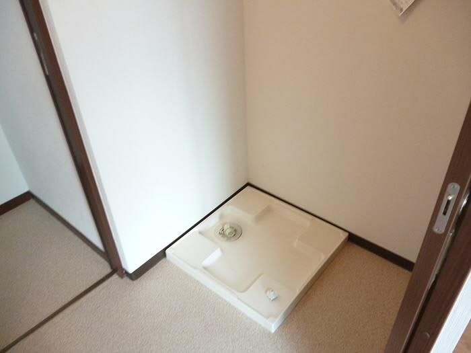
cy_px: 176
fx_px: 381
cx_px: 236
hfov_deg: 63.4
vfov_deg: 49.7
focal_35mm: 28
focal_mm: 5
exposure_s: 1/30
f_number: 3.1
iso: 400
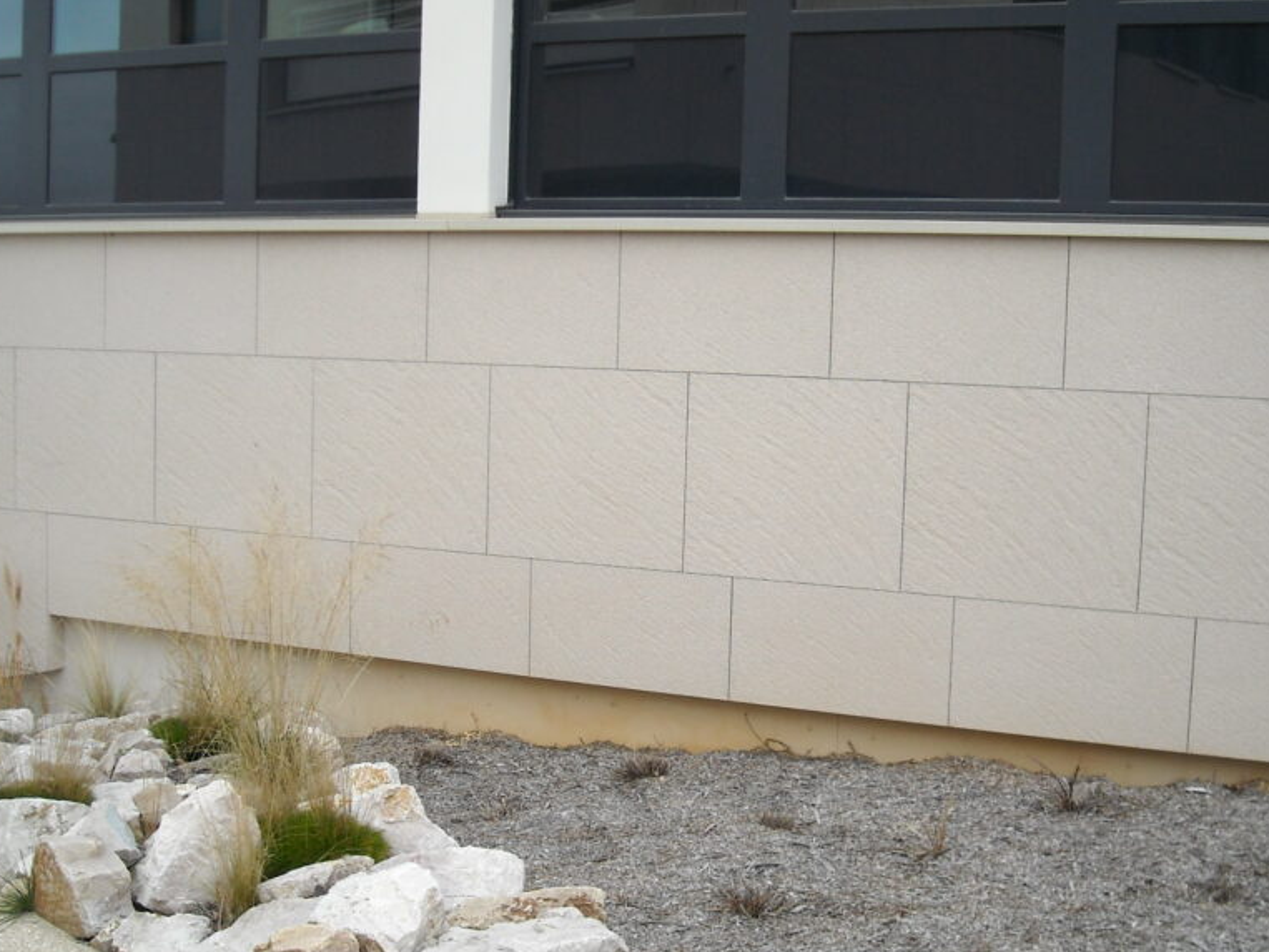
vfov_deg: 30.9
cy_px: 516
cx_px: 667
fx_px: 1723
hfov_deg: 40.4
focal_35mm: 47
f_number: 2.8
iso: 104
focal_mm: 5.7
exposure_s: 1/250
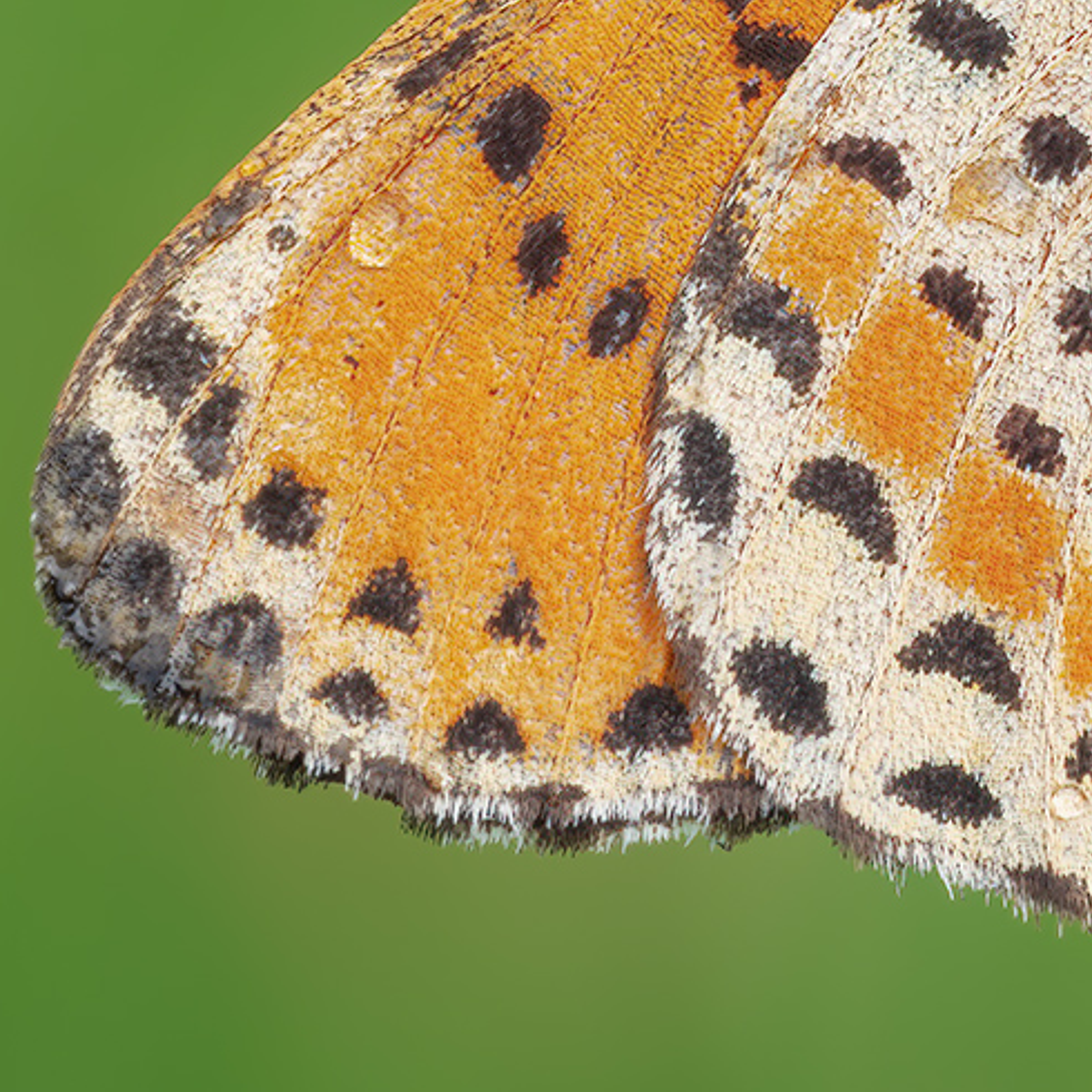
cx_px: 1700
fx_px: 10029
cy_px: -124
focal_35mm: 281
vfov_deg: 6.2
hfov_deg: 6.2
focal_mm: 90
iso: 100
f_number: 14
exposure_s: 1/5
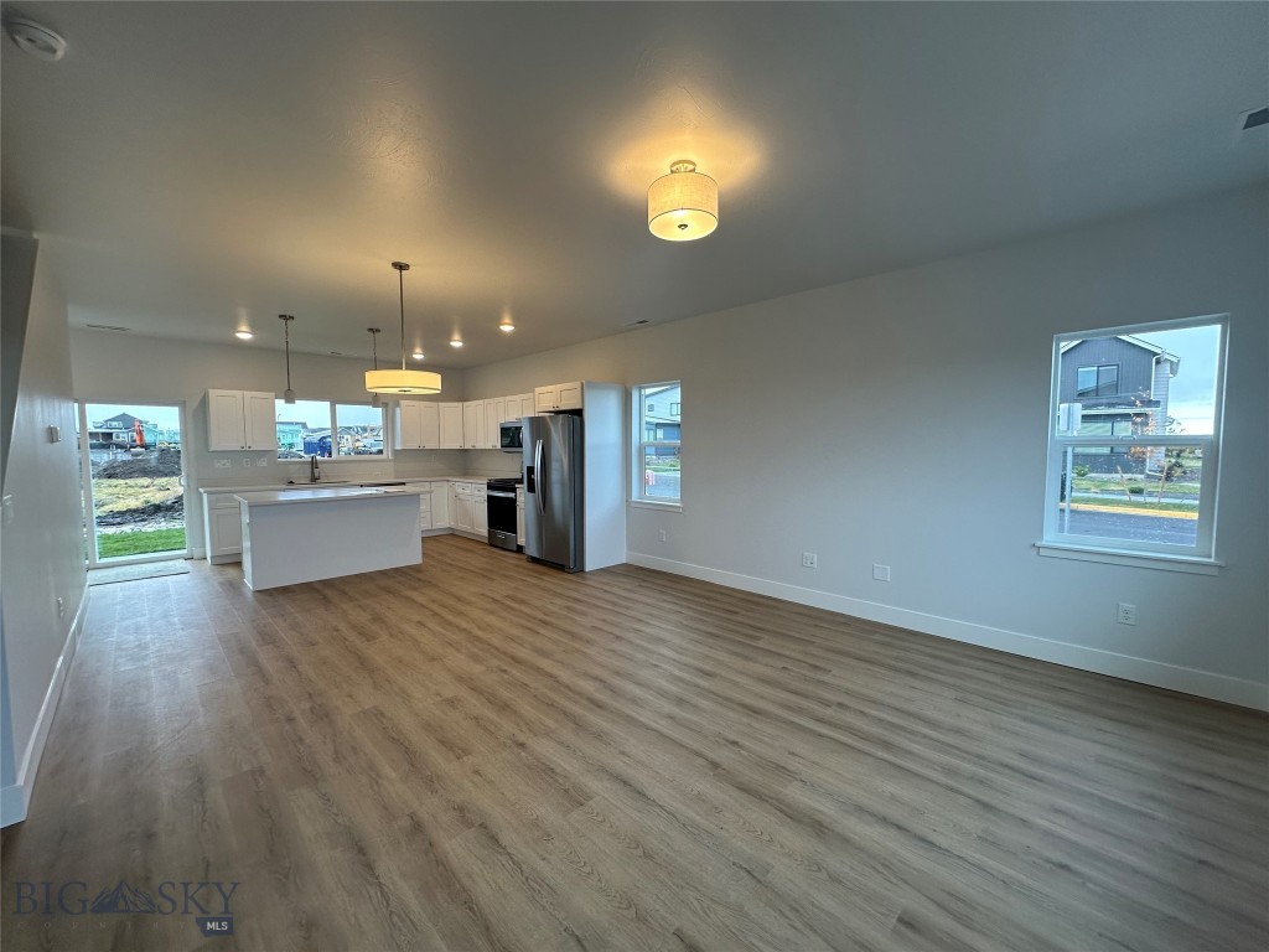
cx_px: 634
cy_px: 476
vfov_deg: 85.7
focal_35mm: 14
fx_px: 513
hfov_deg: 102.1
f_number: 2.2
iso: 100
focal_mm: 2.22
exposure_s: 1/120
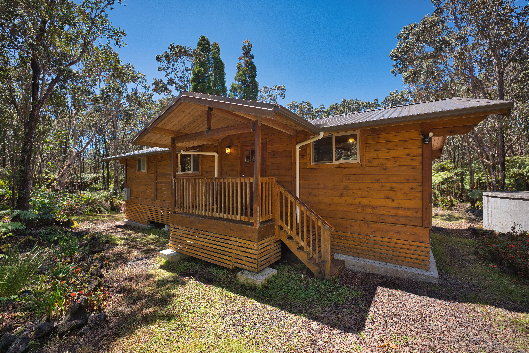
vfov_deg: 81.2
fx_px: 206
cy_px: 176
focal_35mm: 14
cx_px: 264
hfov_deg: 104.2
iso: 50
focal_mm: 14
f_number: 4
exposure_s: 1/200
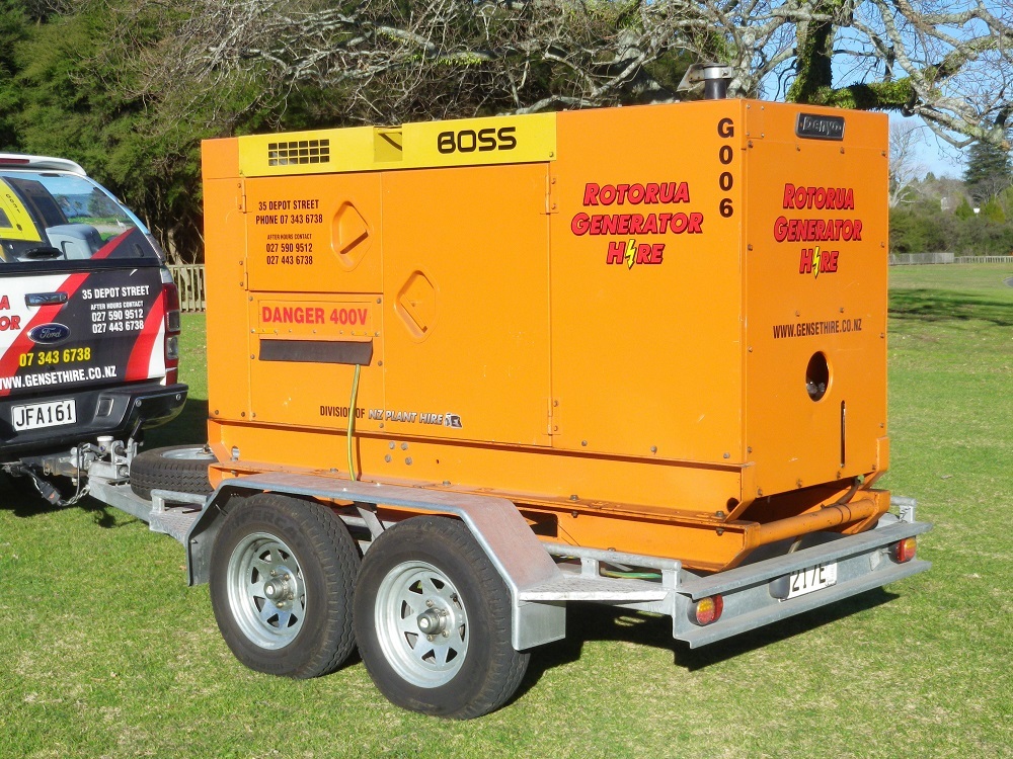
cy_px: 380
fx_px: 1727
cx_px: 506
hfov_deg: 32.7
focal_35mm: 59
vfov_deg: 24.8
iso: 80
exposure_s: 1/400
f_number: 4.5
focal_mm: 10.4
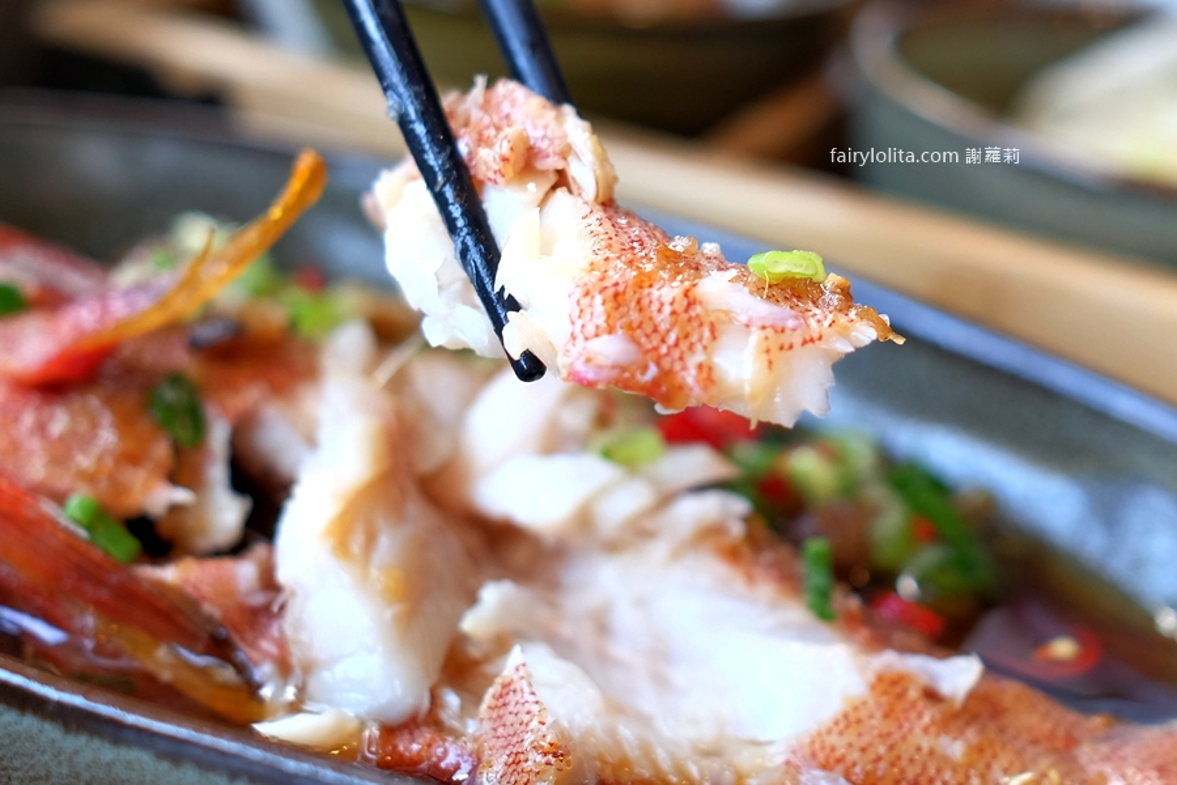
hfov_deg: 54.4
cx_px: 588
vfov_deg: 37.9
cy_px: 392
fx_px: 1144
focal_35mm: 35
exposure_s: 1/70
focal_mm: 23
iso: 250
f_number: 2.5
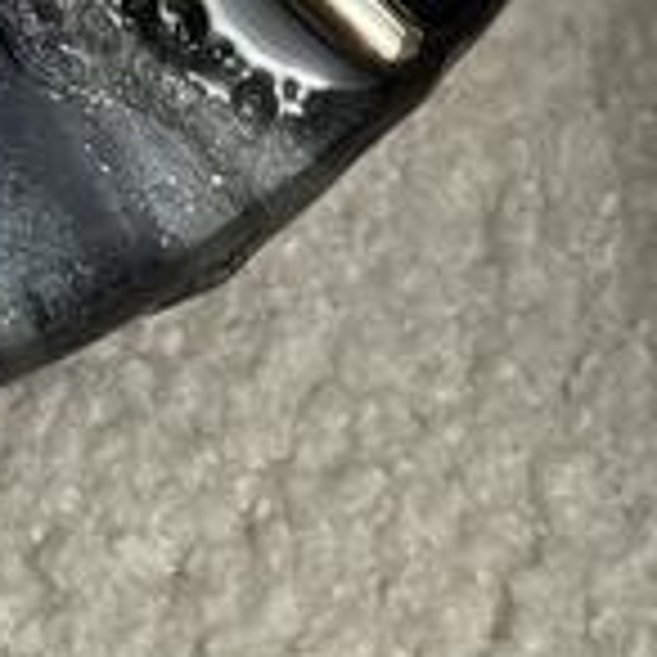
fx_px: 6377
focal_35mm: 297
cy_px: -1012
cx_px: -639
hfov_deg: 5.8
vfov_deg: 5.6
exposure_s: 1/7143
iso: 64
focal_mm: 6.76
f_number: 1.78
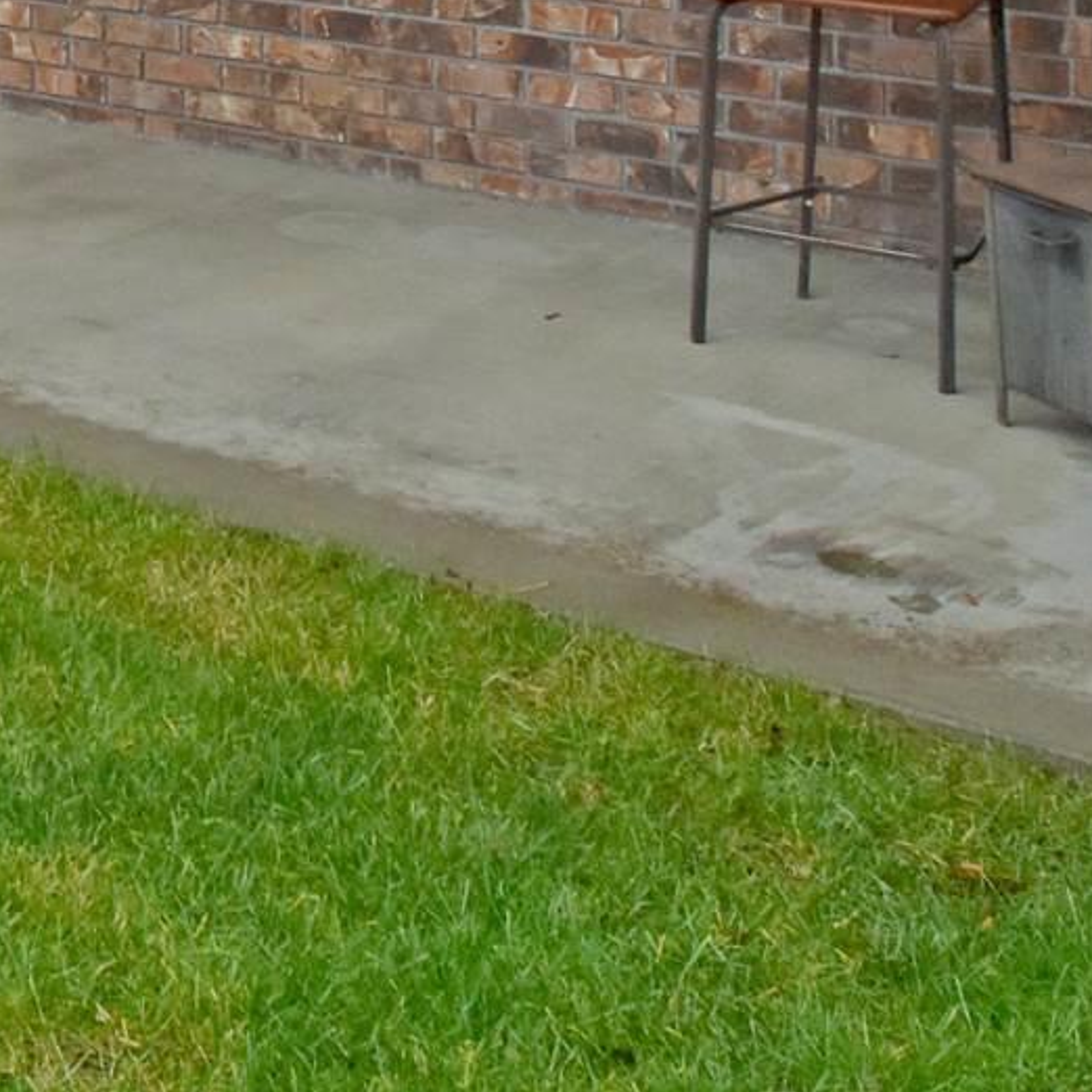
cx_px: -222
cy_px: -410
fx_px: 2677
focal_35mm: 75
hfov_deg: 21.4
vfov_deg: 20.6
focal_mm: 10
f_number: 7.1
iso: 400
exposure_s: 1/200
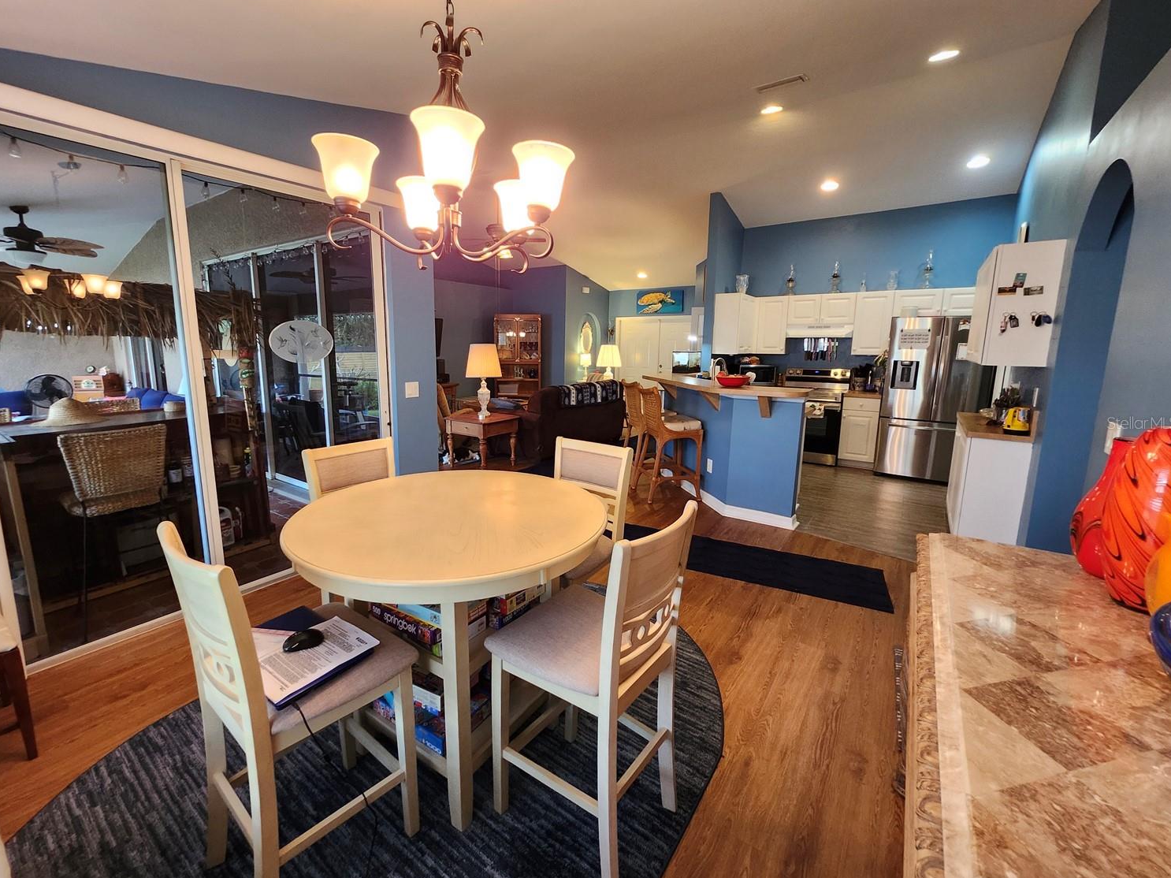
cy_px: 422
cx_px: 551
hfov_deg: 102.0
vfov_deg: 85.6
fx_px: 474
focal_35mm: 14
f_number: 2.2
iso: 320
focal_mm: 1.74
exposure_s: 1/60
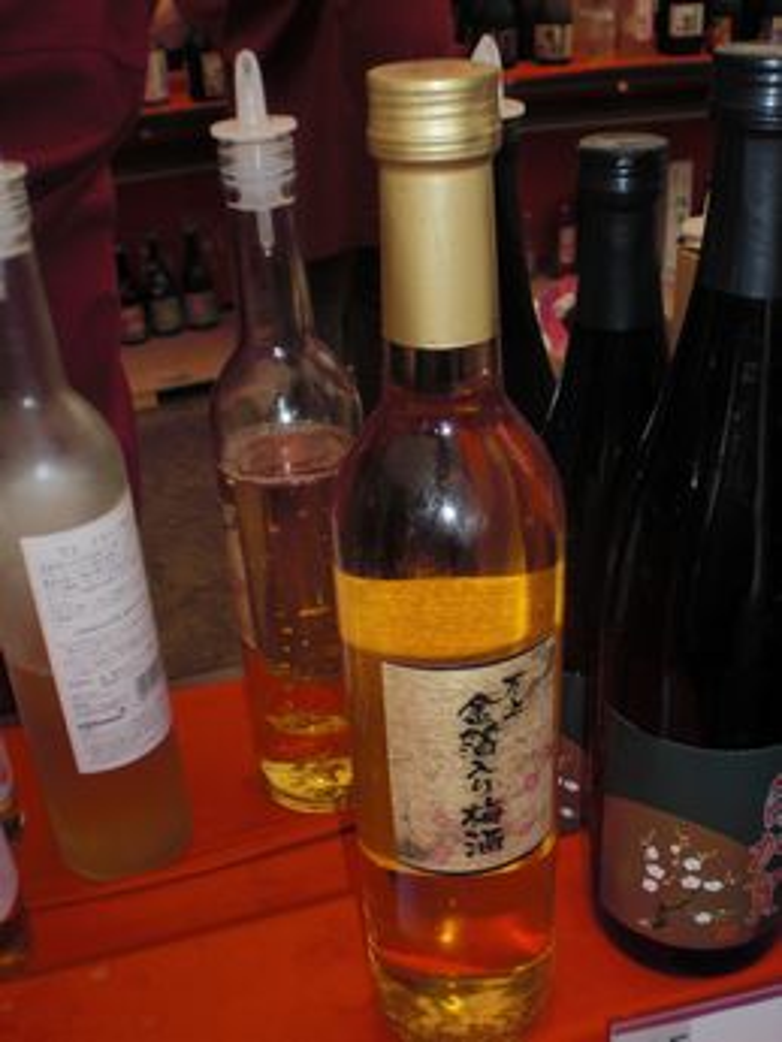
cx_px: 391
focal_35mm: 38
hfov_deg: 37.7
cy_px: 521
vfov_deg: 49.0
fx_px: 1144
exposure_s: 1/100
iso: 64
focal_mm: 6.3
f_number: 5.6
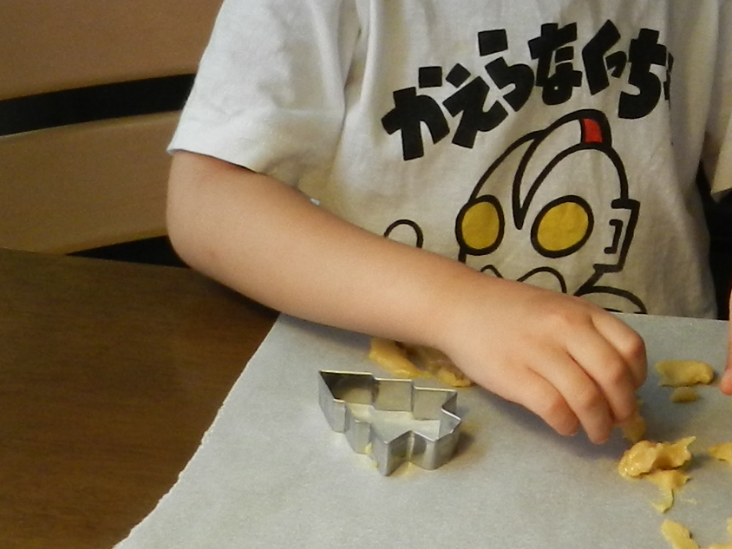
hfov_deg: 21.4
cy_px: 128
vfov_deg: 16.5
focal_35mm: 89
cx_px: 691
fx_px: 1882
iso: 220
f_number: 3.4
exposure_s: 1/30
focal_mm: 4
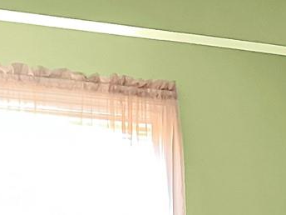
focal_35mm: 143
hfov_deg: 12.4
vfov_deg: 9.6
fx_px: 1181
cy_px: 439
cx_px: 548
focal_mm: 6.86
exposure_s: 1/6
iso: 125
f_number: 1.8
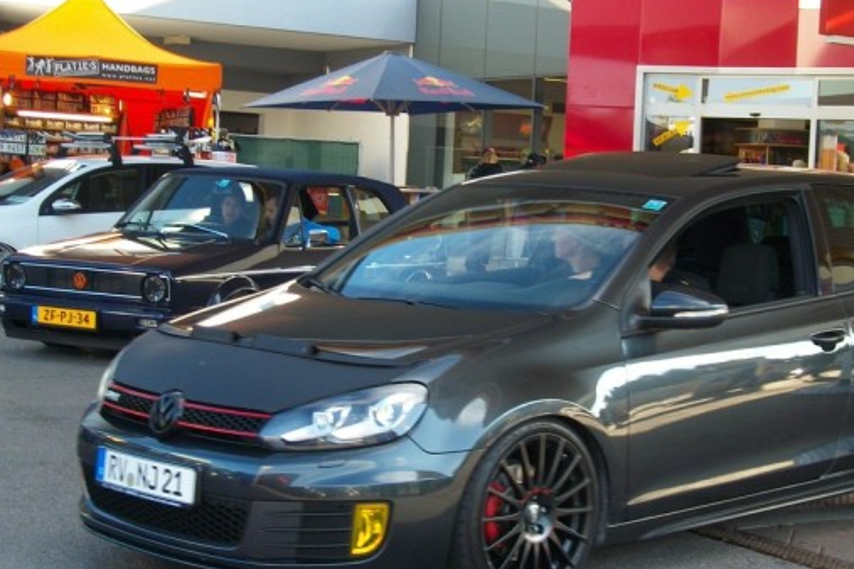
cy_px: 303
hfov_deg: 23.3
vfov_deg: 15.7
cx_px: 512
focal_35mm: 87
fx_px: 2064
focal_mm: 8.8
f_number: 3.6
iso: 80
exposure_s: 1/88
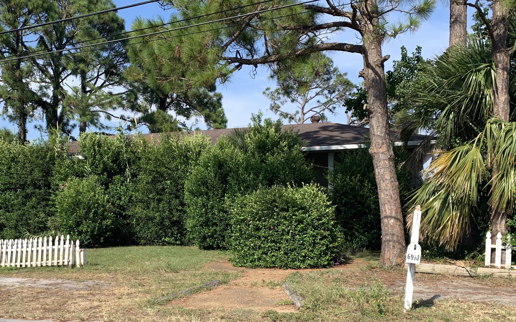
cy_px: 214
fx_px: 548
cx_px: 194
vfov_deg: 32.5
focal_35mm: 39
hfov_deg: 49.9
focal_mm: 4.25
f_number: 1.8
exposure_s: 1/1689
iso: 25
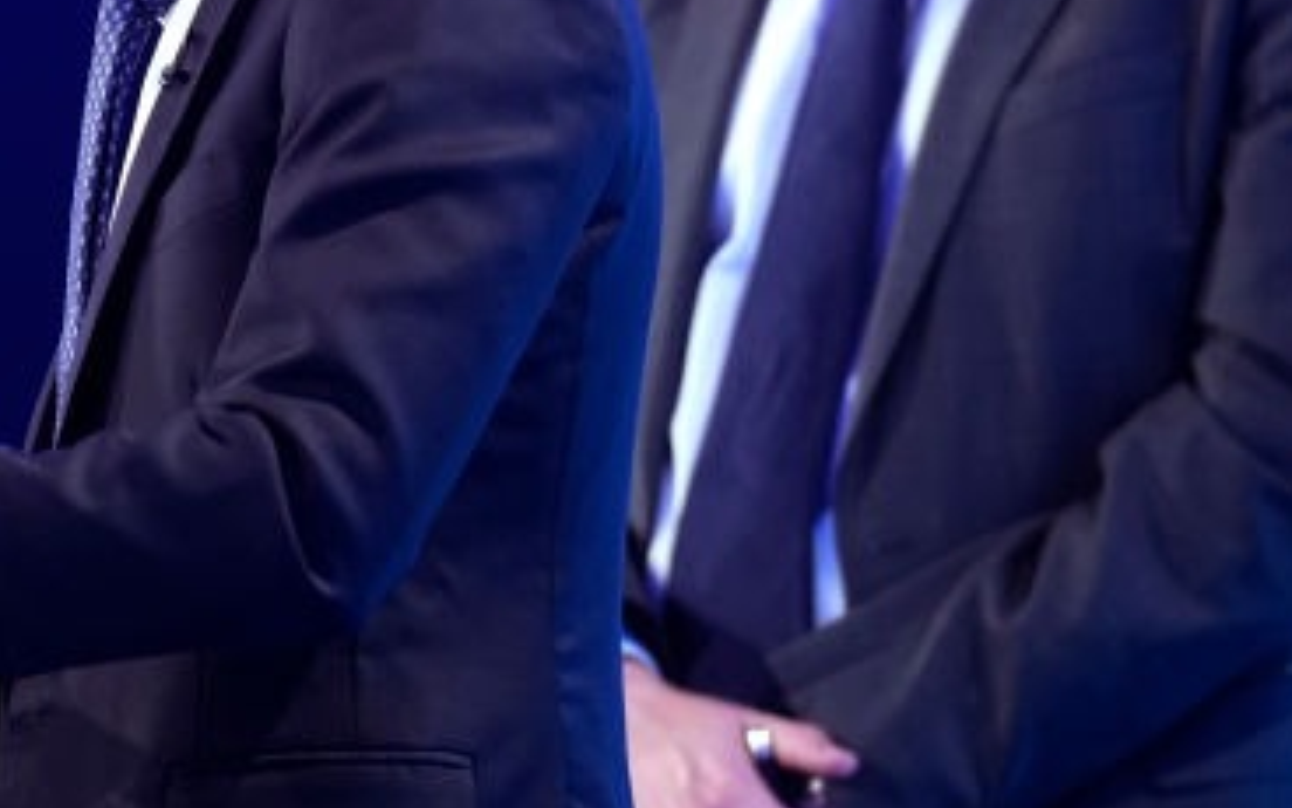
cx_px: 105
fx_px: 29930
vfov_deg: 1.5
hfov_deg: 2.5
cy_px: 188
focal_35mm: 850
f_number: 2.8
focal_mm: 200
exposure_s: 1/250
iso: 800
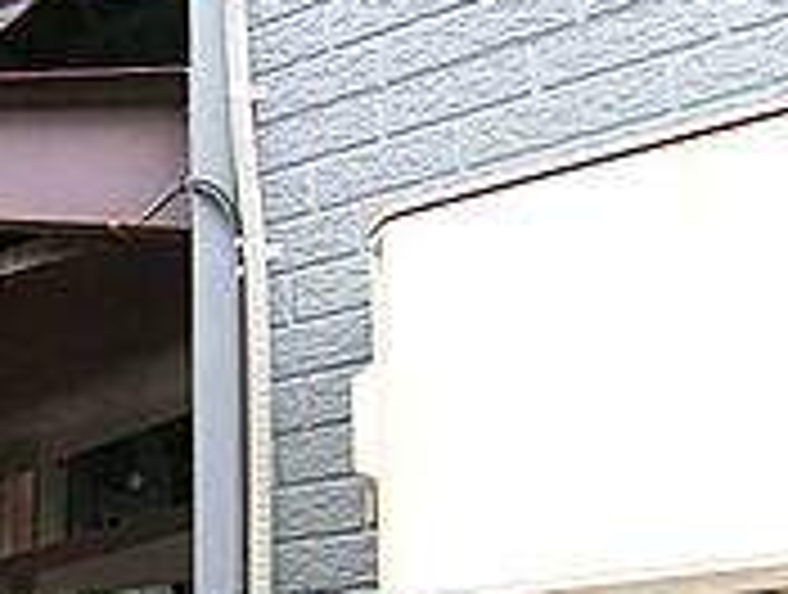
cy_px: 794
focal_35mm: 55
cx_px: -266
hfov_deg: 28.1
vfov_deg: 23.3
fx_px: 1255
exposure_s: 1/125
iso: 80
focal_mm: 4.06
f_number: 2.7
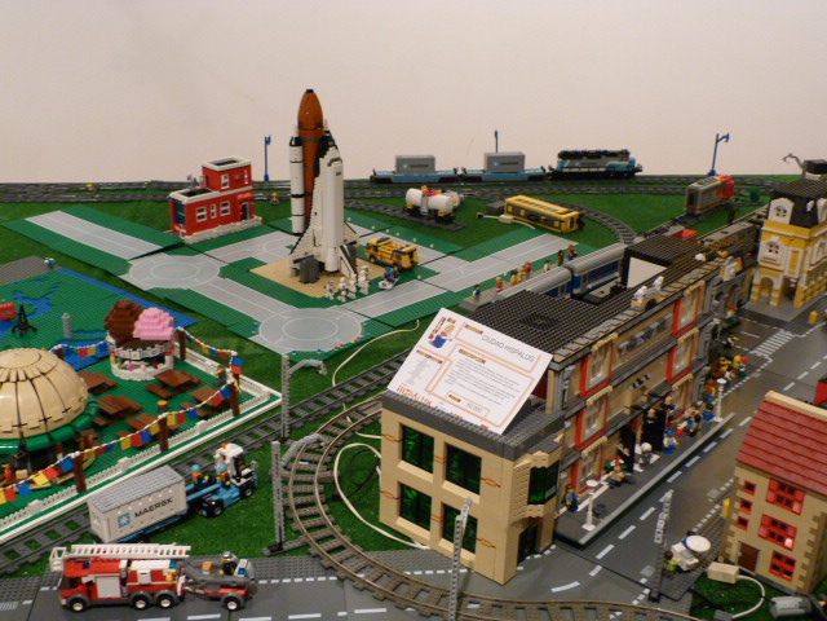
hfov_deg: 47.9
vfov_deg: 36.8
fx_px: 932
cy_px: 310
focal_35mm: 39
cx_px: 414
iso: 400
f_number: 3.1
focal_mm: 7
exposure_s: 1/25
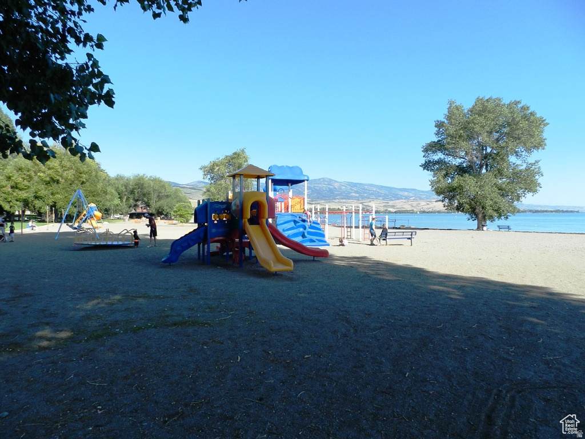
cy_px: 220
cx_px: 292
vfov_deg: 58.9
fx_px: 389
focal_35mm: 23
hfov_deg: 73.9
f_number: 3.4
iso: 160
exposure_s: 1/800
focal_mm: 4
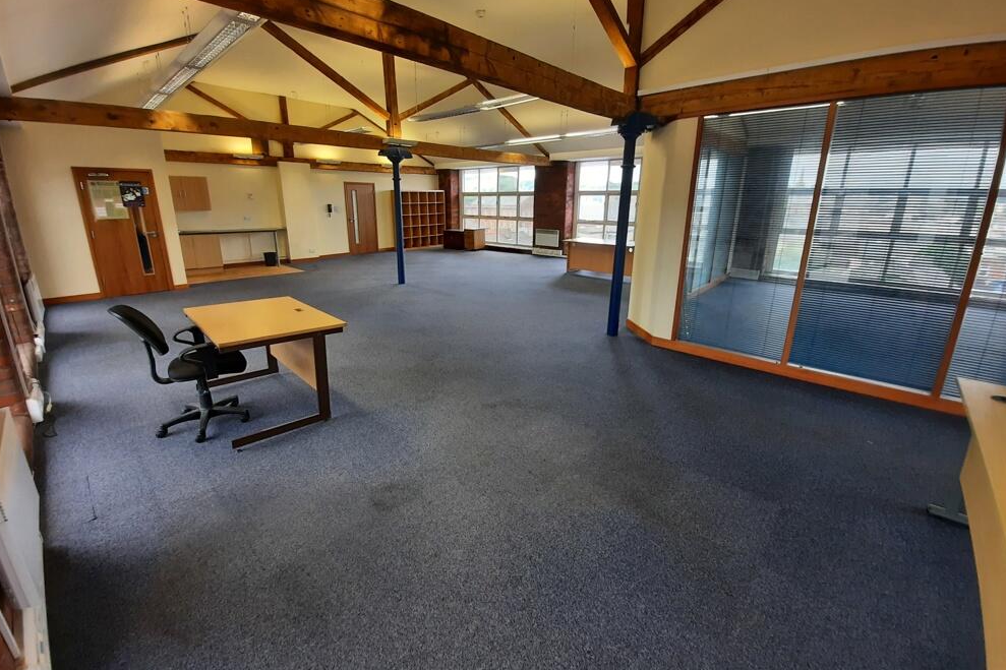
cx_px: 488
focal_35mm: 14
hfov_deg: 104.2
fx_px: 391
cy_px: 304
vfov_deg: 81.0
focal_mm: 1.74
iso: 160
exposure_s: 1/50
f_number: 2.2
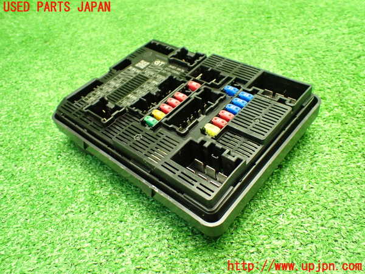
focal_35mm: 30
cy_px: 137
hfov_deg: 60.0
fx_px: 316
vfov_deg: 46.8
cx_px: 182
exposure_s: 1/50
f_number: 2.3
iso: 800
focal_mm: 5.4
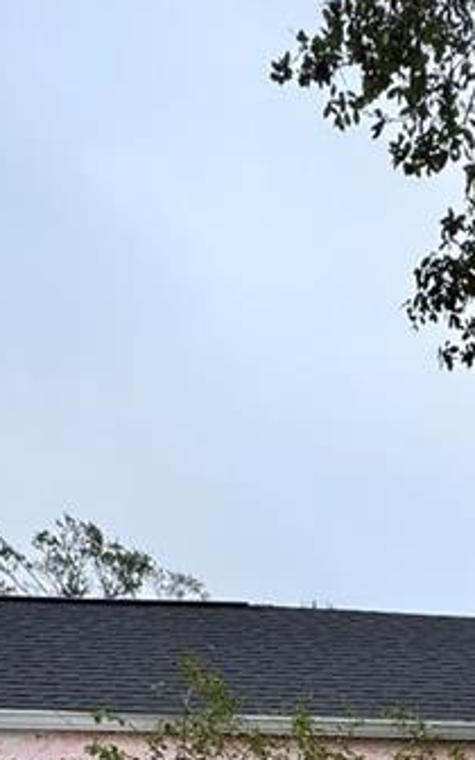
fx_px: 1098
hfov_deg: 22.5
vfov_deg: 32.1
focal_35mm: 53
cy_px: 898
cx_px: 572
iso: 40
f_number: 2.2
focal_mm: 2.22
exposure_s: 1/425
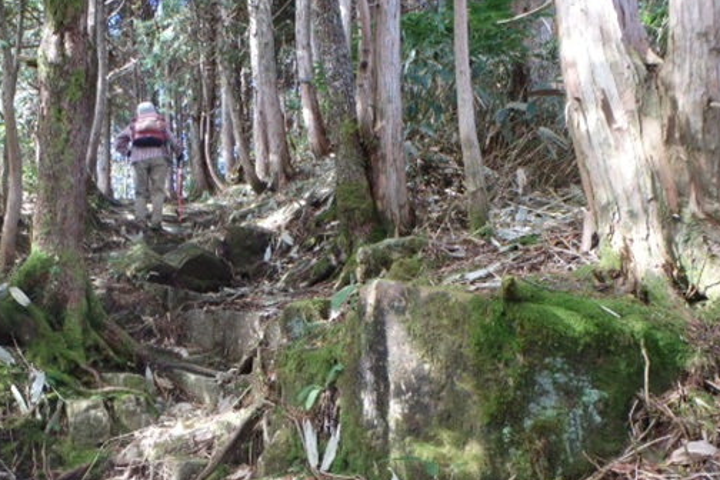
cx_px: 269
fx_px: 740
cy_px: 326
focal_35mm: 37
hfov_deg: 51.3
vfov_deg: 35.5
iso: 200
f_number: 3.9
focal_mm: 5
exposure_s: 1/30
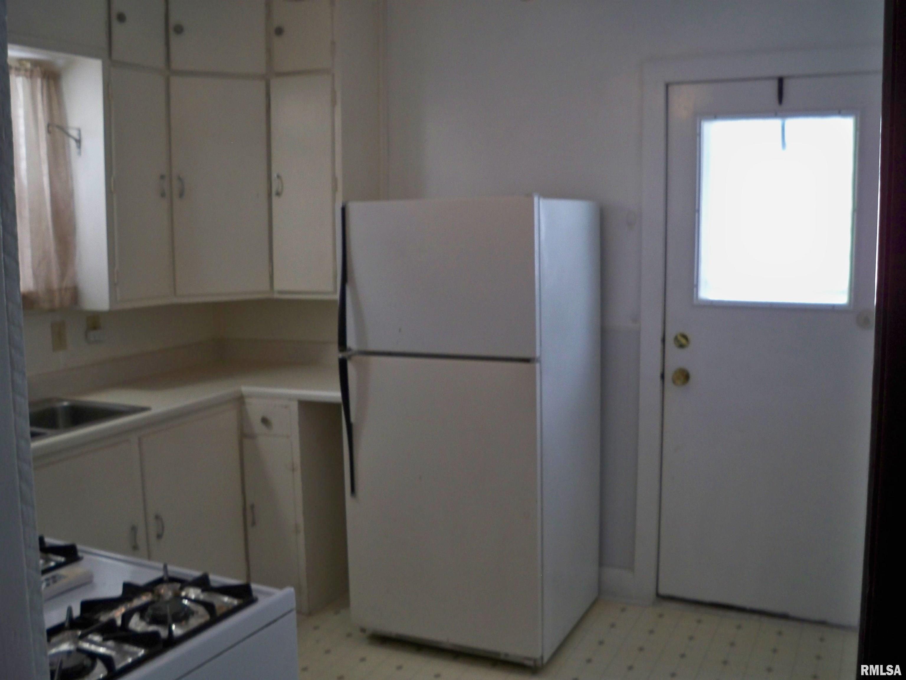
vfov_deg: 40.7
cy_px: 340
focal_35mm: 35
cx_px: 453
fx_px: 916
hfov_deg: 52.6
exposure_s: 1/60
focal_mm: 6.3
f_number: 3.1
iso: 200
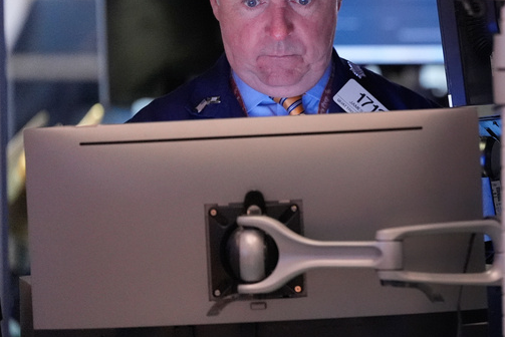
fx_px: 5712
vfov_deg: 3.4
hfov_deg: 5.1
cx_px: 507
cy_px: 138
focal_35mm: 407
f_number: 2.8
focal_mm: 200
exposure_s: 1/250
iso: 5000
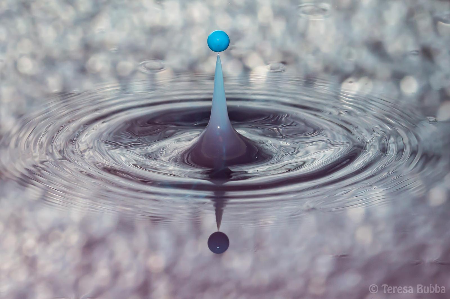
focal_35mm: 158
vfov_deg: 8.7
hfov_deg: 13.1
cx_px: 225
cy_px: 150
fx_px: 1967
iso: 400
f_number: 14
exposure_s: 1/125
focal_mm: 105
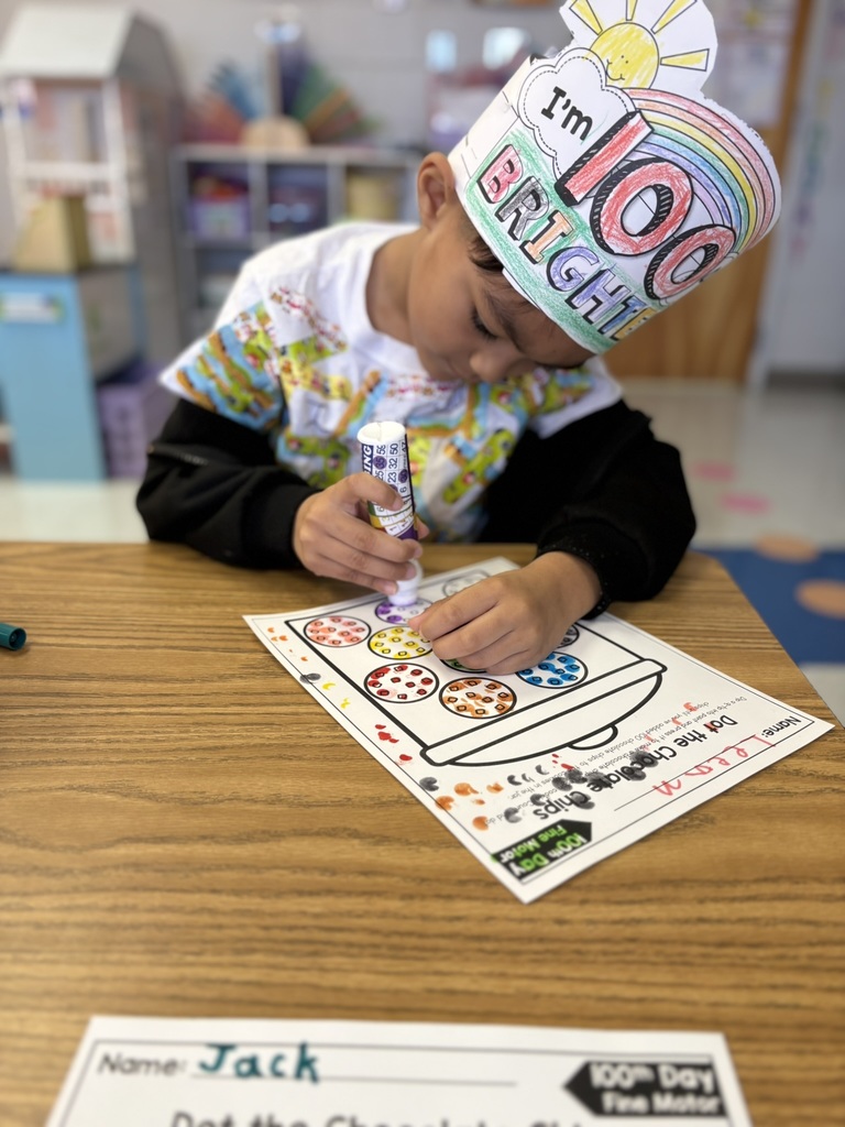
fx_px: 846
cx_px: 422
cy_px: 564
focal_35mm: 26
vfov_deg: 67.3
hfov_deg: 53.1
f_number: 1.6
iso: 80
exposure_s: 1/60
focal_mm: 5.96
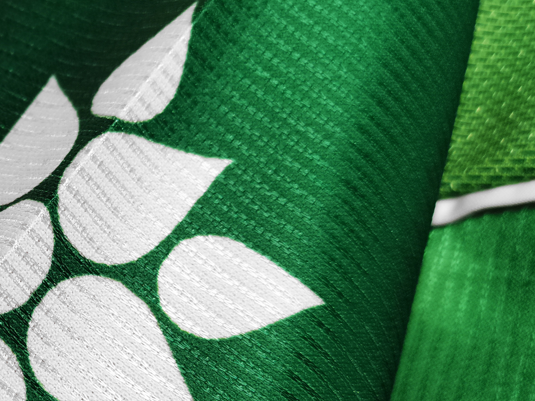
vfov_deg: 22.7
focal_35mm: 64
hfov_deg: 28.3
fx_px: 989
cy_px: 296
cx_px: -11
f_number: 1.8
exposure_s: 1/100
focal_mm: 5.58
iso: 100
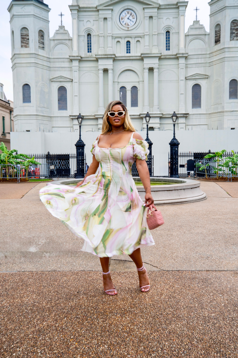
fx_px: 354
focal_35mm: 36
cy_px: 179
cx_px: 119
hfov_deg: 37.2
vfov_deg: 53.5
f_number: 22
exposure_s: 1/125
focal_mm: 35.7
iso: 800
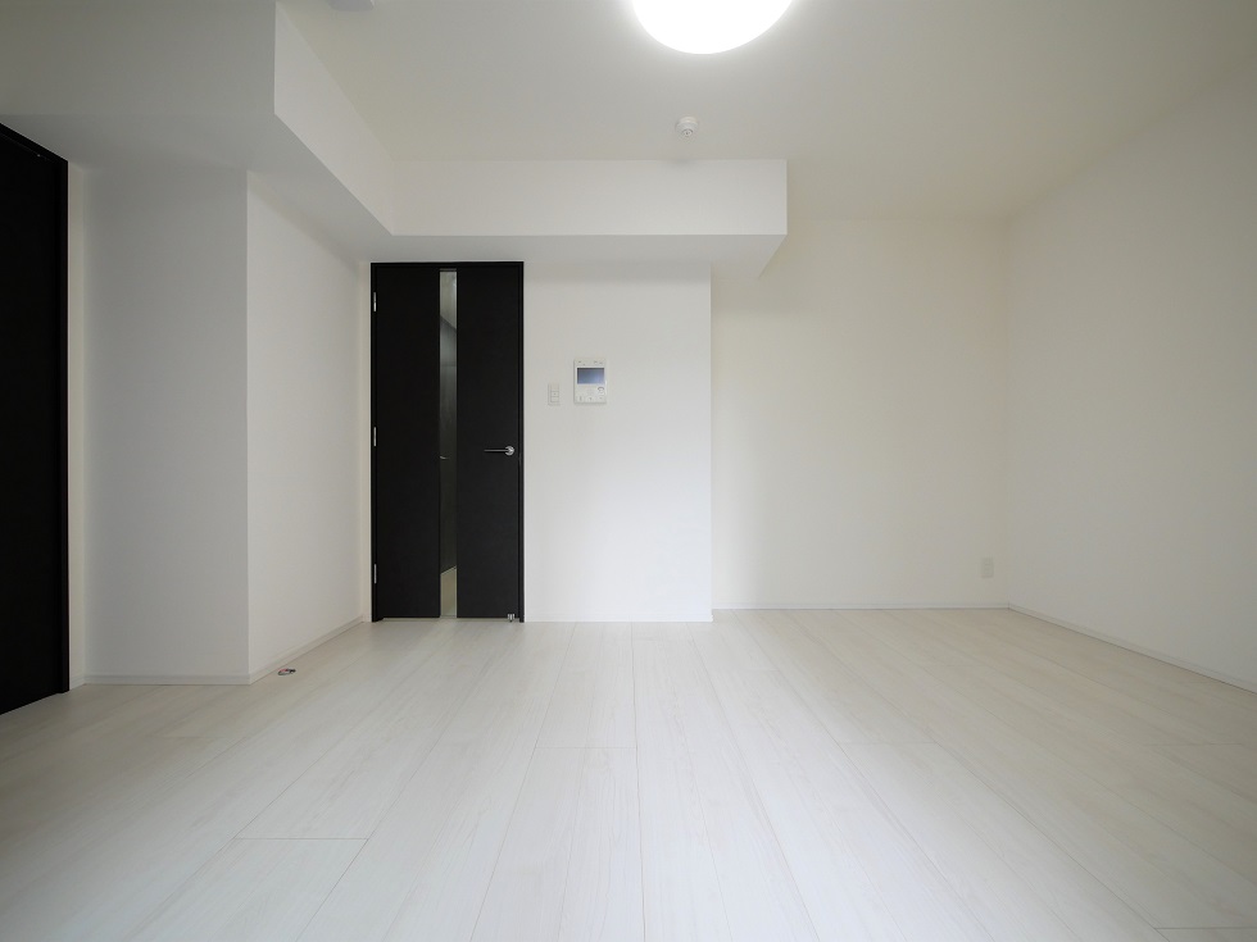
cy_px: 471
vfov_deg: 85.7
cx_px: 628
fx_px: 508
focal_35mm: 14
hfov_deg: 102.1
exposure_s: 1/125
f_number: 4
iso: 800
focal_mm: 7
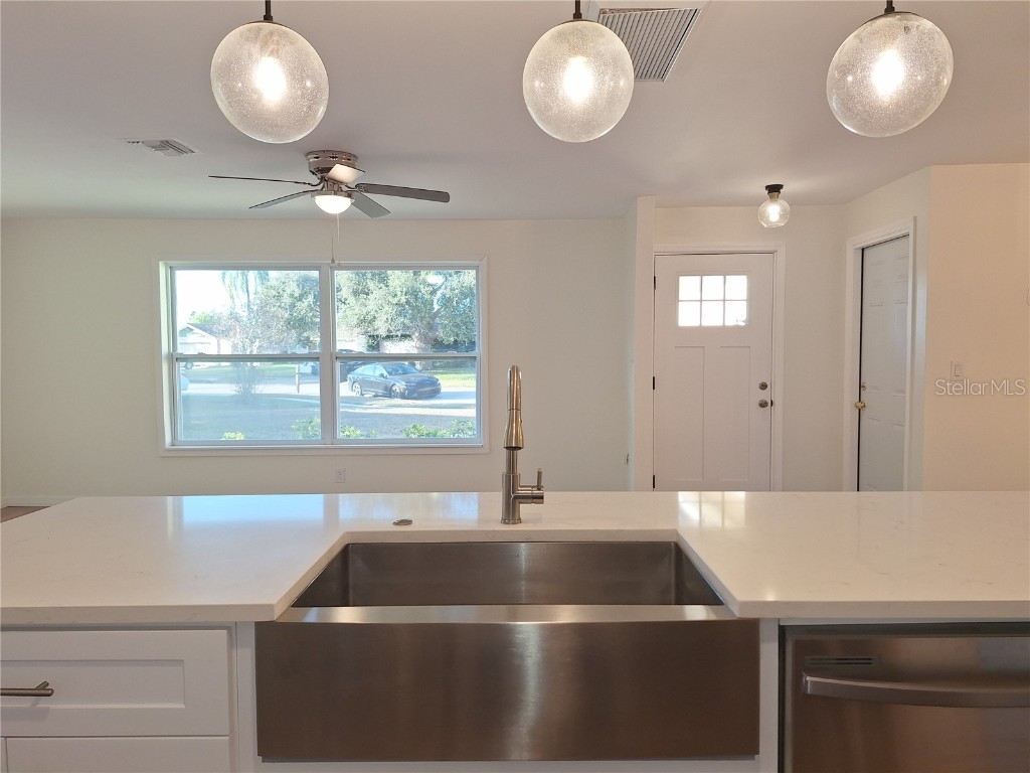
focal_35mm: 23
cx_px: 515
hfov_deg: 73.9
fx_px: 684
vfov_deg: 58.9
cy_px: 386
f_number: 1.8
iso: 25
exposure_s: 1/139
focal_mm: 5.54
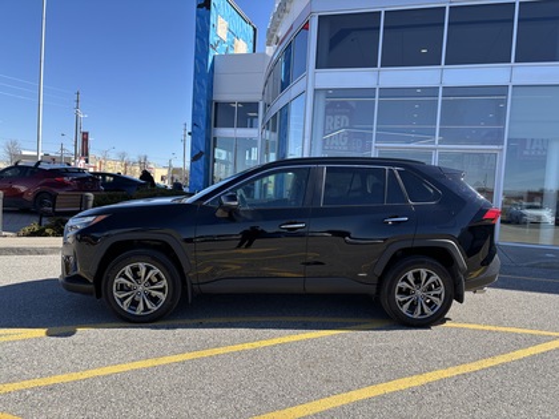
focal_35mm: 26
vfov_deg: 53.1
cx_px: 280
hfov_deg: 67.3
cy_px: 210
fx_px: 420
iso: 50
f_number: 1.6
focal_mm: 5.96
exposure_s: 1/1876
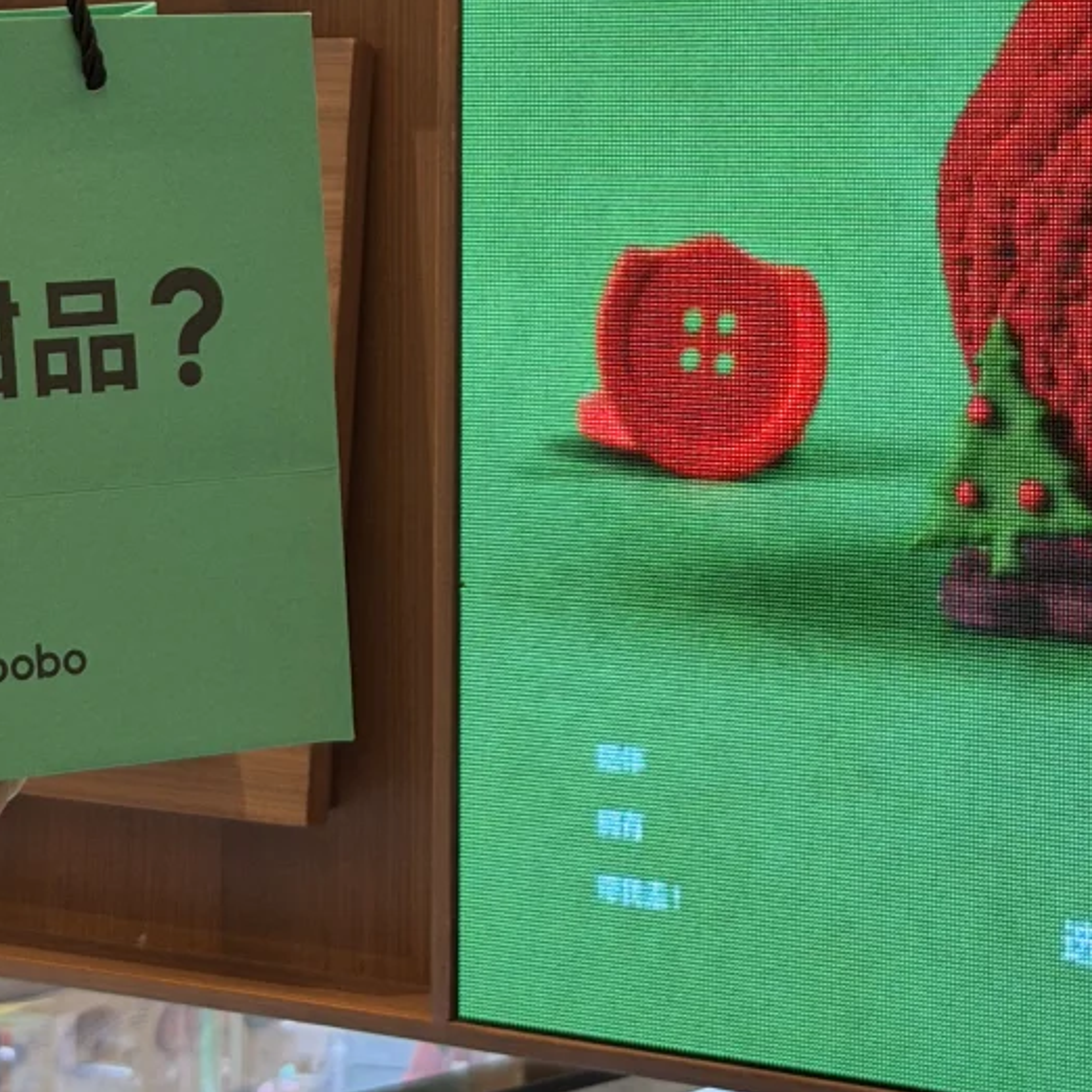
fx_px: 4176
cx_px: 508
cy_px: 73
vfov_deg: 14.7
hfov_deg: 14.9
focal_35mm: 117
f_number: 1.78
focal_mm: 6.76
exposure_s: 1/120
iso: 200
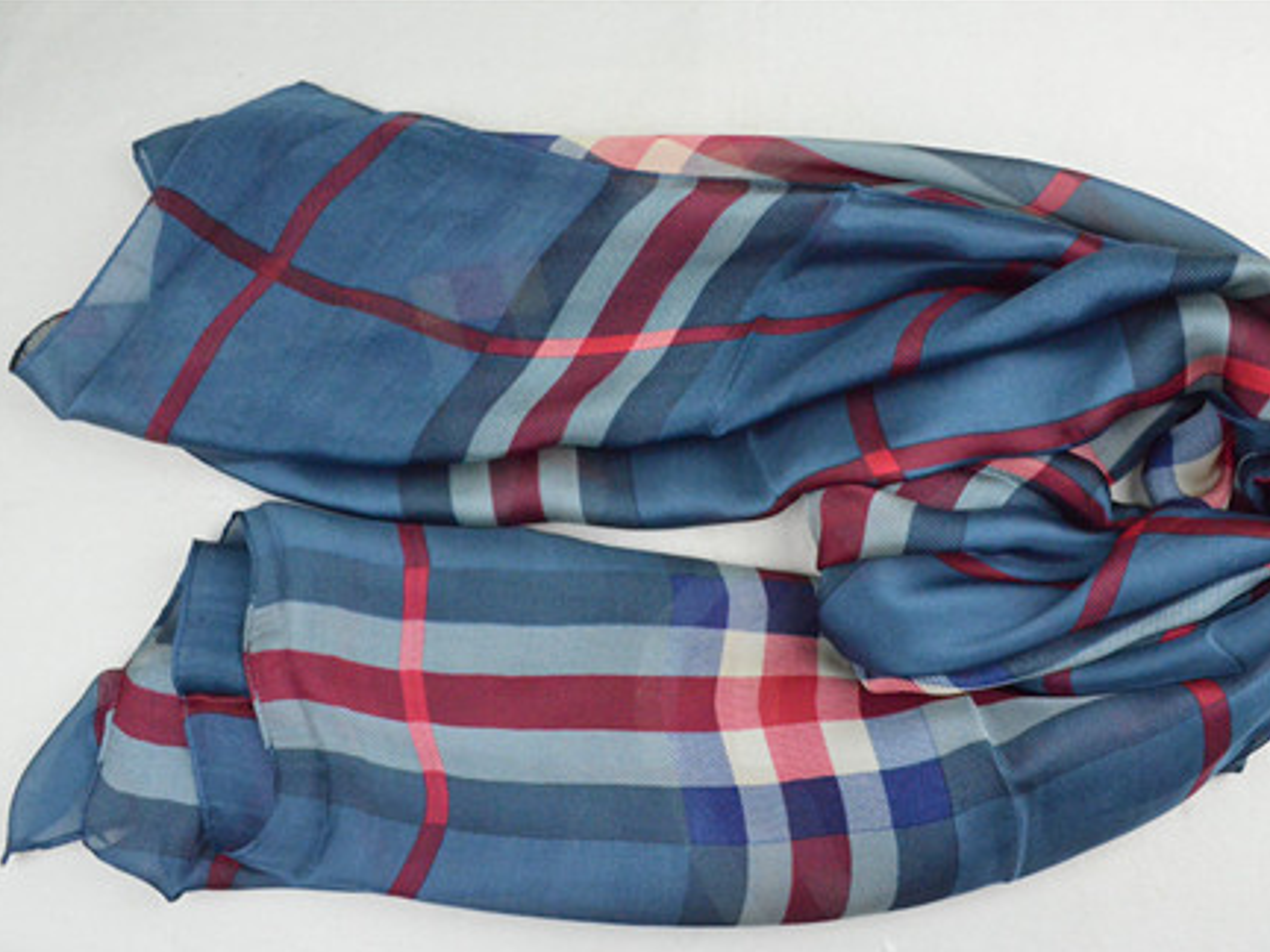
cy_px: 480
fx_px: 1101
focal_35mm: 30
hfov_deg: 59.9
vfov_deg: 46.8
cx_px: 691
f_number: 10
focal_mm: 18
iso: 6400
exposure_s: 1/400
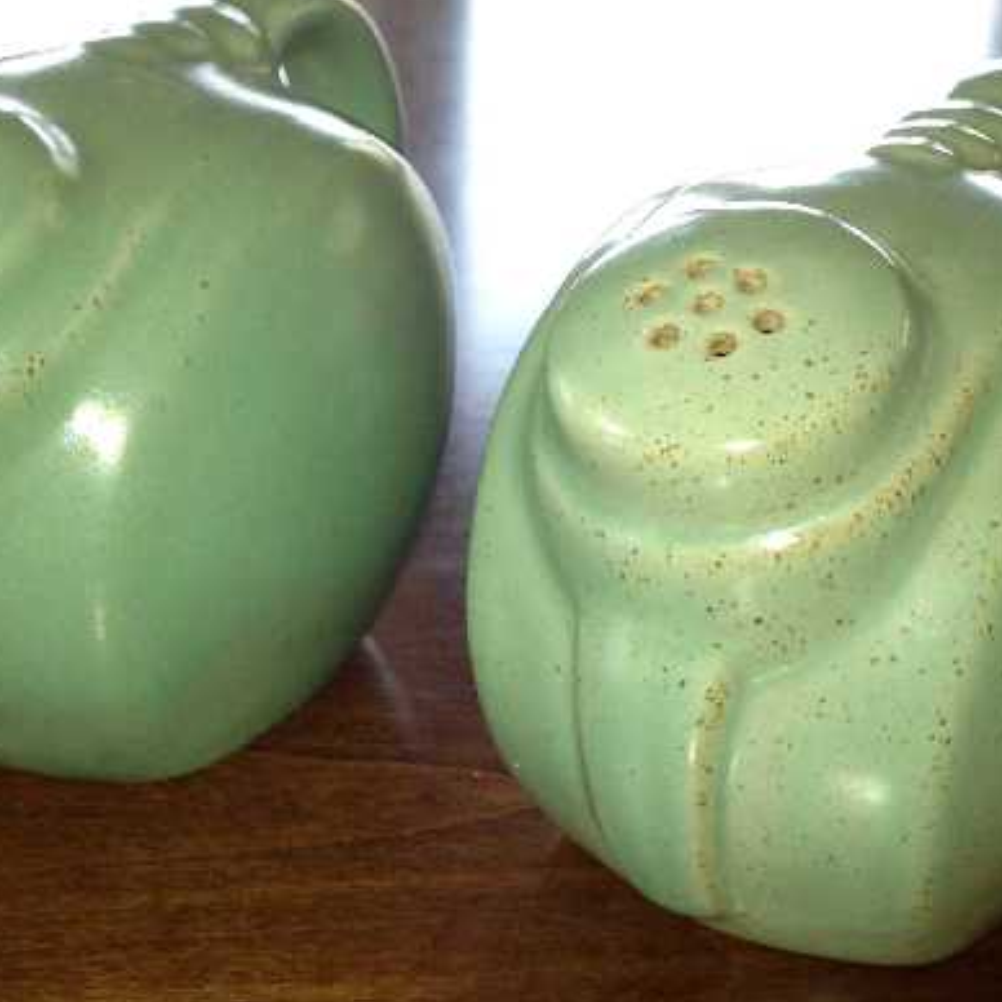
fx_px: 1670
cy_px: 434
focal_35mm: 51
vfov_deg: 33.3
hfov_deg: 33.4
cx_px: 436
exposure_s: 1/60
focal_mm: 4.28
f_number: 2.4
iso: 64
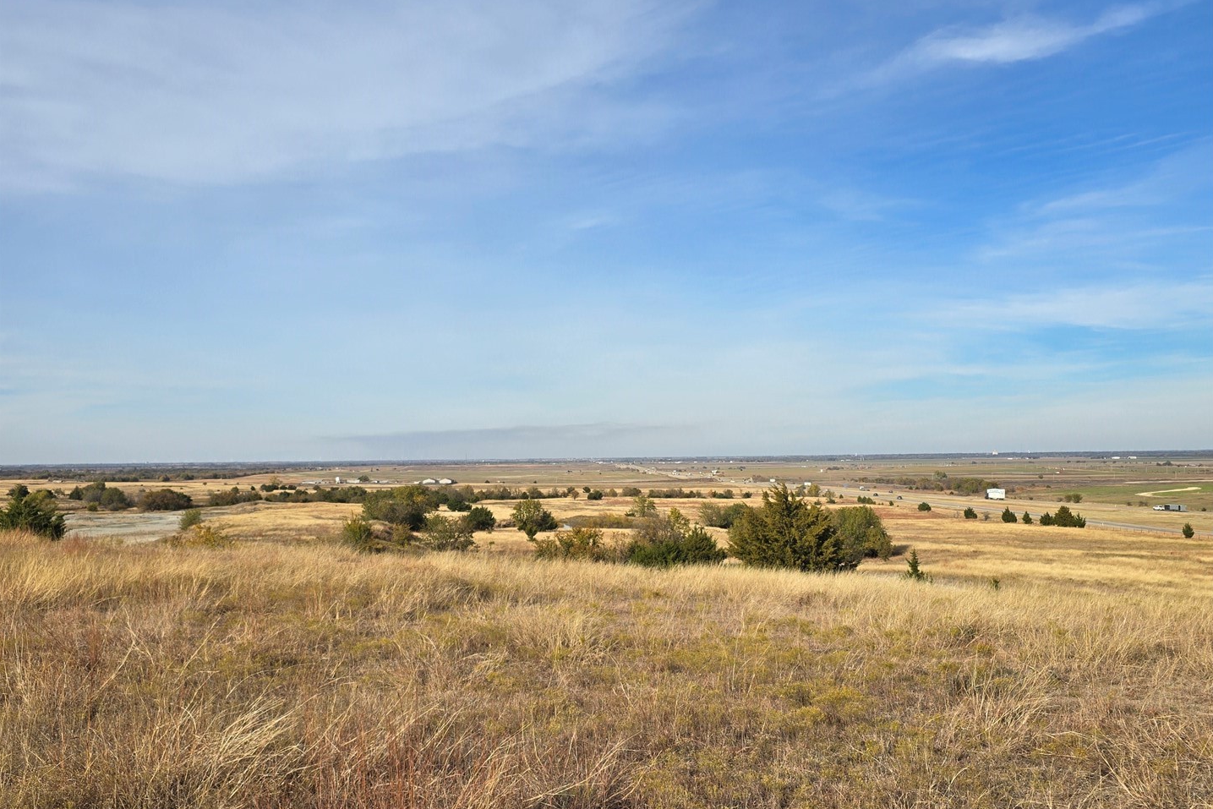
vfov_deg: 41.1
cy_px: 443
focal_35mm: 32
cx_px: 606
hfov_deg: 58.7
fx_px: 1078
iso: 12
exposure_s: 1/1058
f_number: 1.7
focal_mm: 6.3
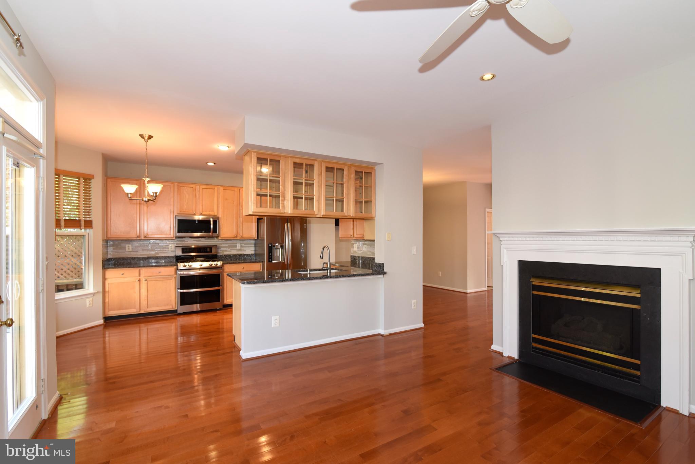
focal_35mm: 16
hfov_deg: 96.7
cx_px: 348
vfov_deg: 73.8
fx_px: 309
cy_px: 232
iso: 1250
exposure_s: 1/60
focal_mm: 16
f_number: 6.3
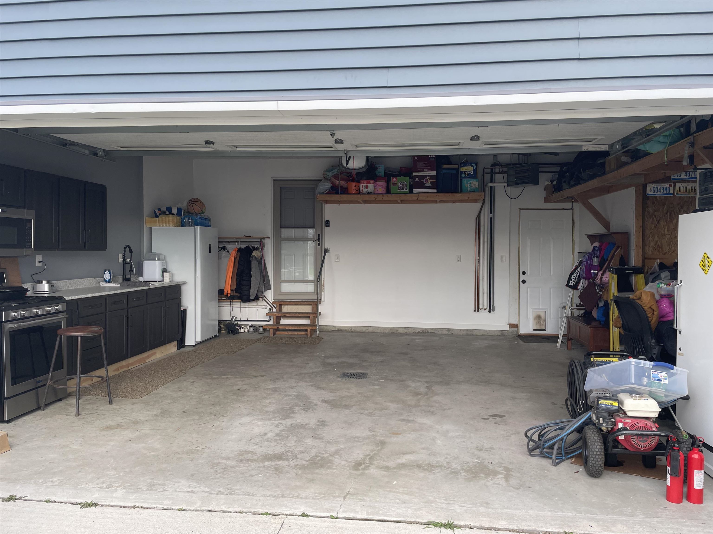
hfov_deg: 67.3
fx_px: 536
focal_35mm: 26
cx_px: 356
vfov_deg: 53.1
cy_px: 267
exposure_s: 1/498
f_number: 1.6
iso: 32
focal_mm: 4.2
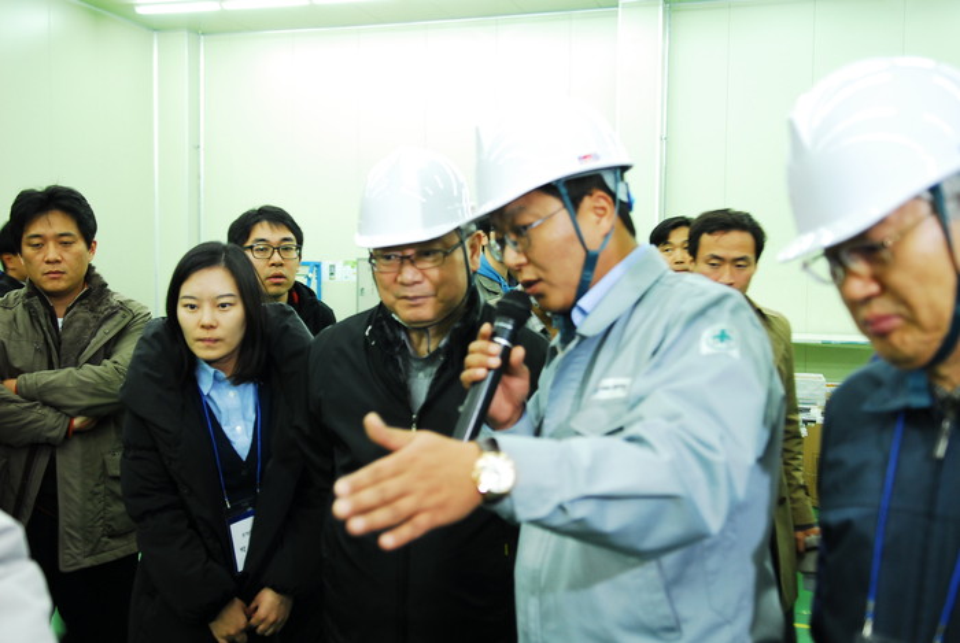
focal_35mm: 39
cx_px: 480
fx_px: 1042
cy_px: 322
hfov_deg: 49.5
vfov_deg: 34.3
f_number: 2.8
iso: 400
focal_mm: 26
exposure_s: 1/40
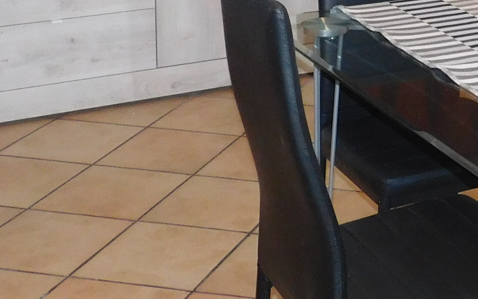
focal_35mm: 93
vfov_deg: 13.3
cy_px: -137
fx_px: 1211
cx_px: 619
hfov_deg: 20.4
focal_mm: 4.1
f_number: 3
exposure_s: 1/30
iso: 200
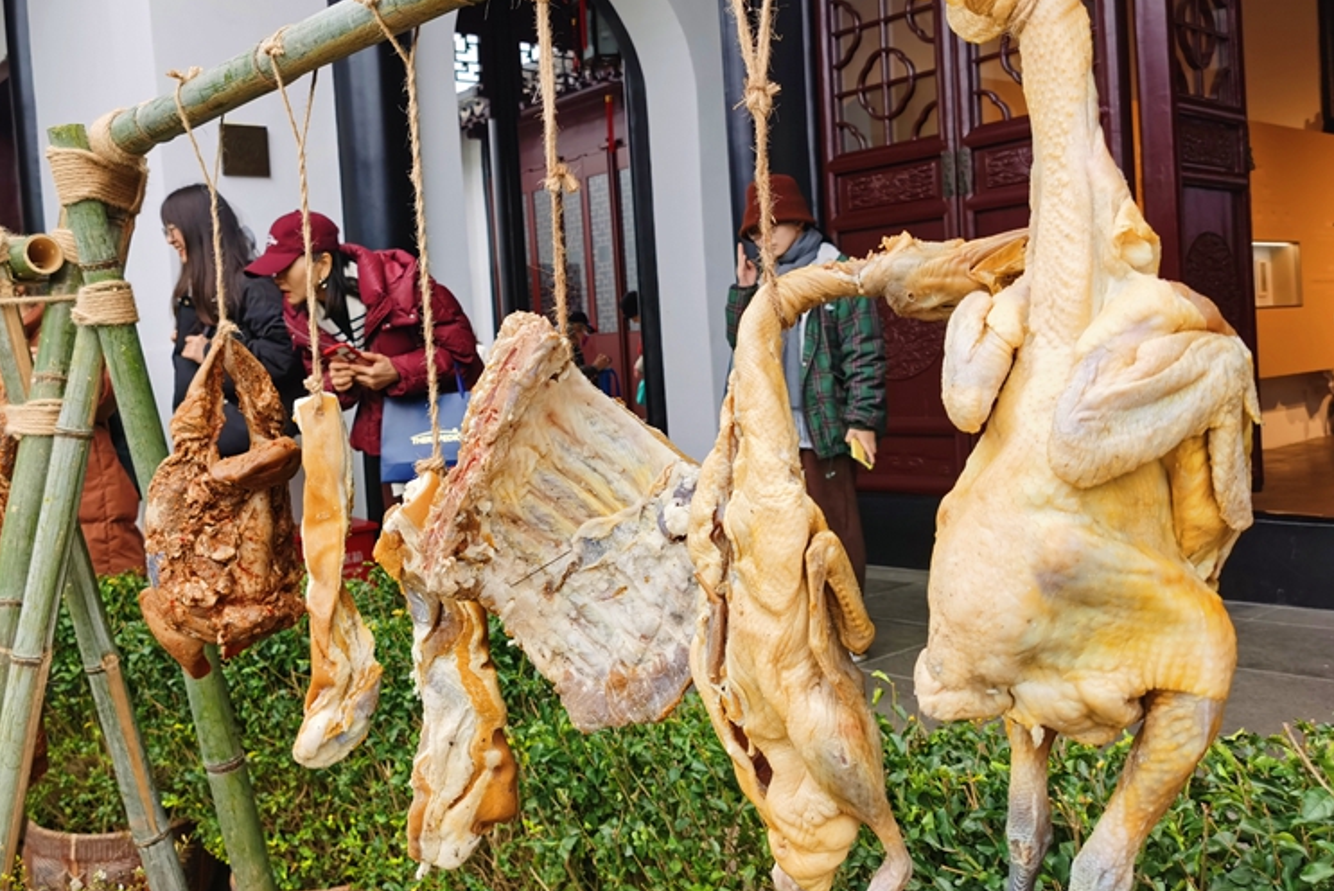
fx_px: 1260
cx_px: 548
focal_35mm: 34
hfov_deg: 55.4
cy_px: 389
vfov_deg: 38.9
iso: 50
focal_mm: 5.56
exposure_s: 1/289
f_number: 1.6
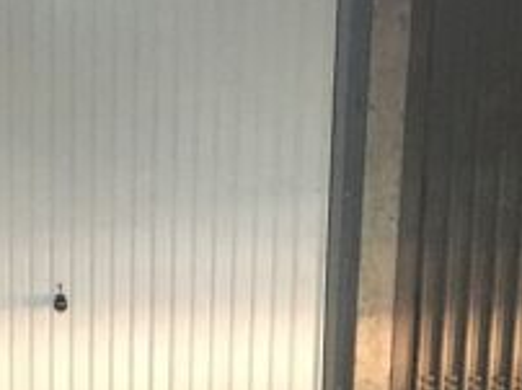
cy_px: 248
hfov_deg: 27.4
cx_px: 72
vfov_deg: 21.2
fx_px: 1039
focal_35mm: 69
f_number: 2.2
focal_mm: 4.15
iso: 320
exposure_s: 1/17
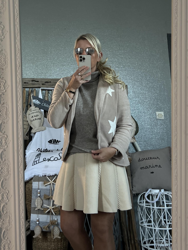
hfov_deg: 53.1
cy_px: 125
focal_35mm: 26
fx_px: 188
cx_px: 94
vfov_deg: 67.3
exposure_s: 1/62
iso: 125
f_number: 1.5
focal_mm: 5.7
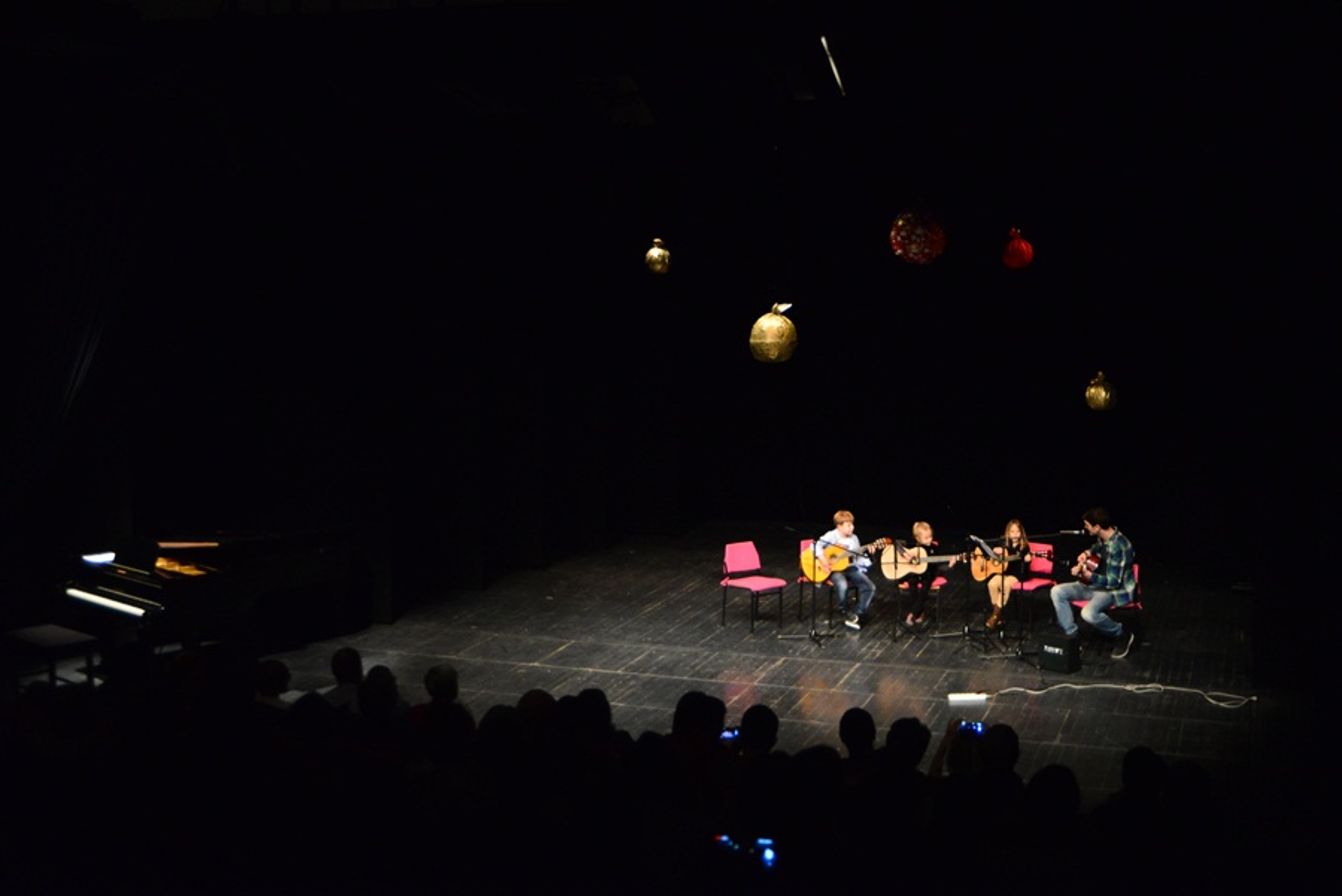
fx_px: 1678
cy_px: 448
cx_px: 671
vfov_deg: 29.9
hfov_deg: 43.6
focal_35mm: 45
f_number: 4.5
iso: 4000
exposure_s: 1/100
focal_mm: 45
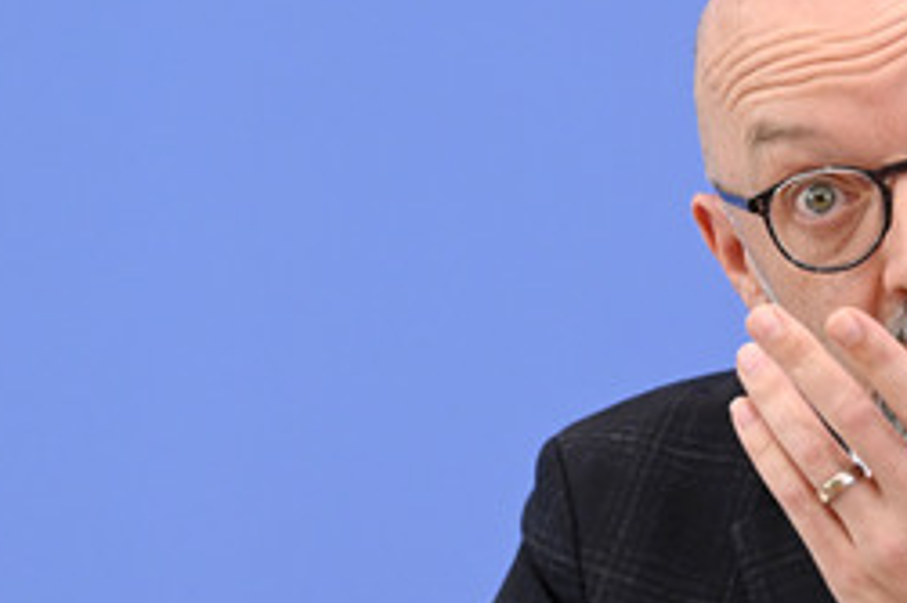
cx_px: 790
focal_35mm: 243
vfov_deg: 5.6
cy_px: 311
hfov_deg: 8.5
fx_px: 6118
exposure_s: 1/400
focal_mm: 135
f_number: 6.3
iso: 3200
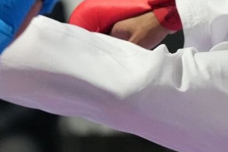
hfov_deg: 2.7
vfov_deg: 1.8
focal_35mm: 771
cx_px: 111
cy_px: 35
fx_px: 4880
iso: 8000
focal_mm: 150
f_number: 2.8
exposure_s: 1/800
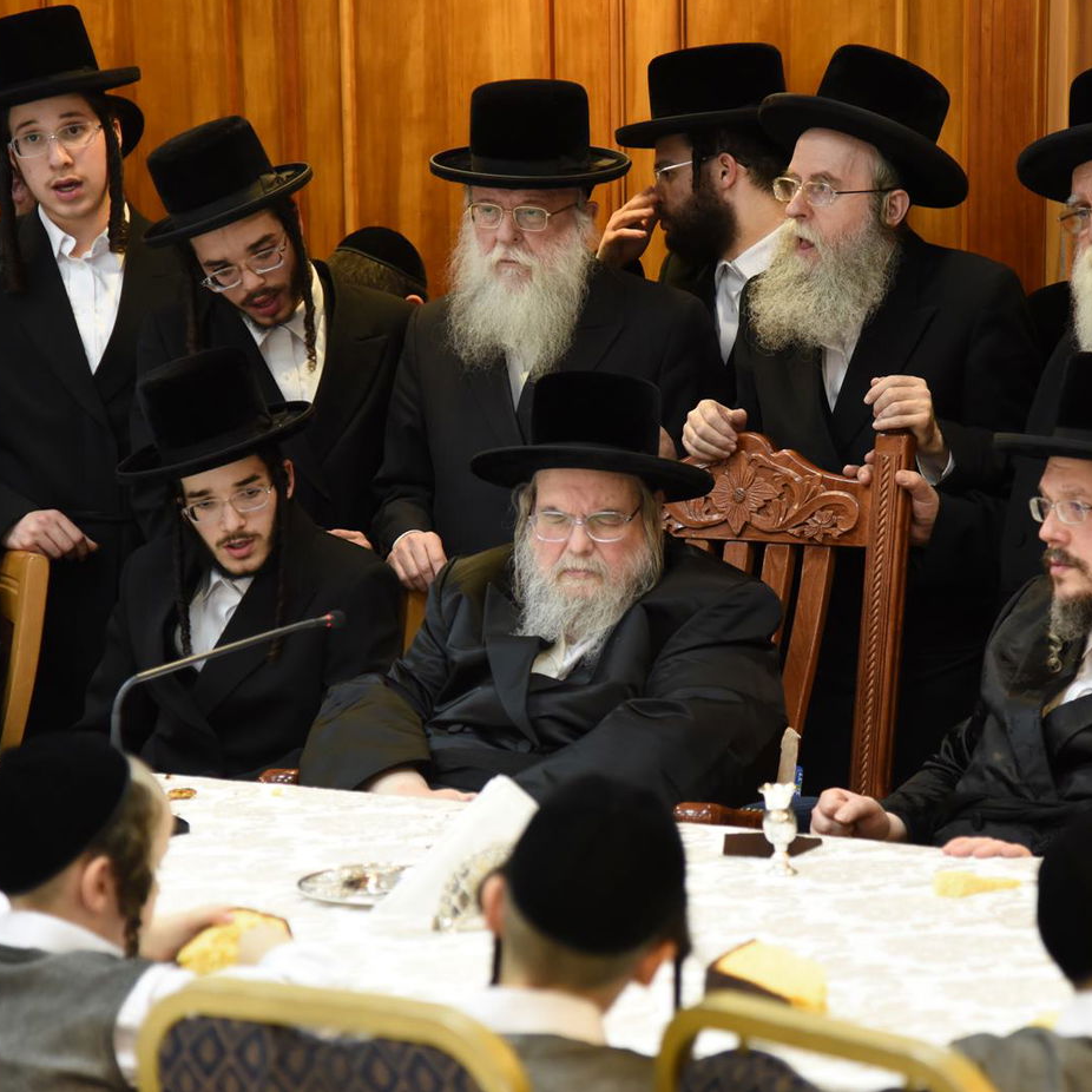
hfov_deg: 13.8
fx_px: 4497
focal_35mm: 126
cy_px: 544
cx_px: 657
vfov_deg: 13.8
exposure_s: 1/100
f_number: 4
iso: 1600
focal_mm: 98
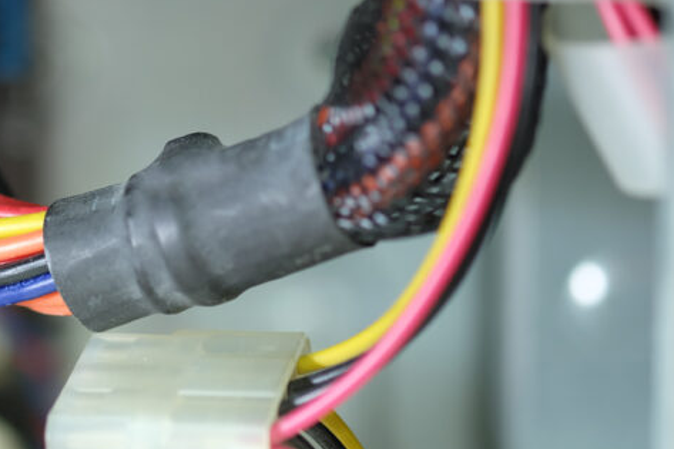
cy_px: 244
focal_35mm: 195
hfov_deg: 10.5
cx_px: 74
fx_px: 3649
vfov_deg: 7.0
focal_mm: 60
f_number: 2.4
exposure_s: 1/8
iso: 320
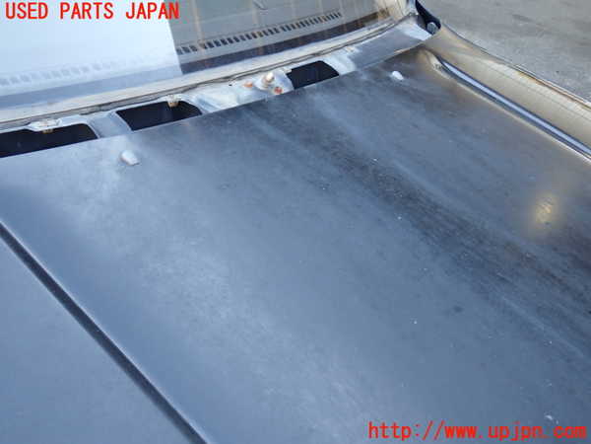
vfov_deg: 37.7
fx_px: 649
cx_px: 296
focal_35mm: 38
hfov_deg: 49.0
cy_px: 222
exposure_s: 1/50
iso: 200
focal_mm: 6.83
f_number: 2.7
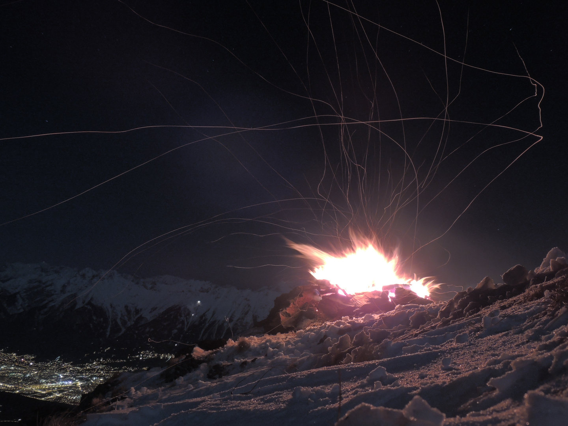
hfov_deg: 52.6
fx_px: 574
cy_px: 213
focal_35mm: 35
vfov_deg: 40.7
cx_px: 284
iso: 200
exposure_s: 4
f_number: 4.1
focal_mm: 6.2
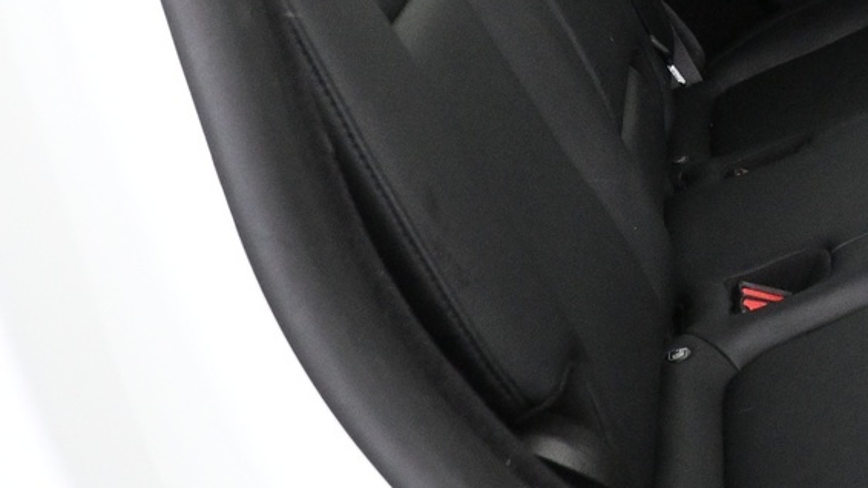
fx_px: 1657
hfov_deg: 24.9
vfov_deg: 16.0
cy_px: -107
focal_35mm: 72
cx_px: 1170
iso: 4000
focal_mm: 16
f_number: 3.5
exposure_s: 1/30
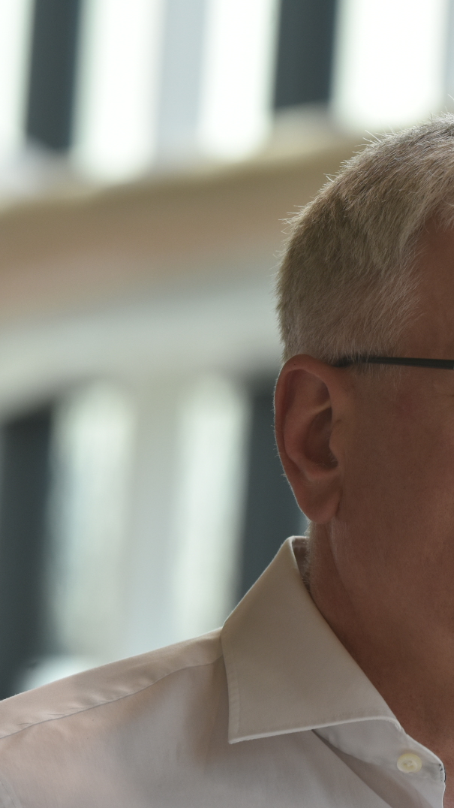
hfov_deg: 2.6
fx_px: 10126
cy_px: 403
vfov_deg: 4.6
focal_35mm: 473
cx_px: 525
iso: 400
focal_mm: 200
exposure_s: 1/250
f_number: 5.6
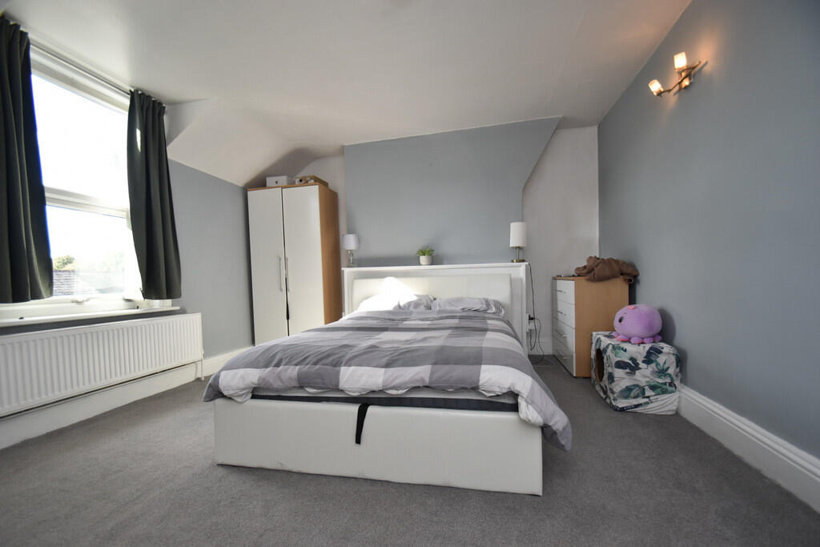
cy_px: 274
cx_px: 410
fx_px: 342
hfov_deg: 100.4
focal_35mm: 15
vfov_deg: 77.3
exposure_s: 1/250
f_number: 4
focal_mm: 10
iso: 400
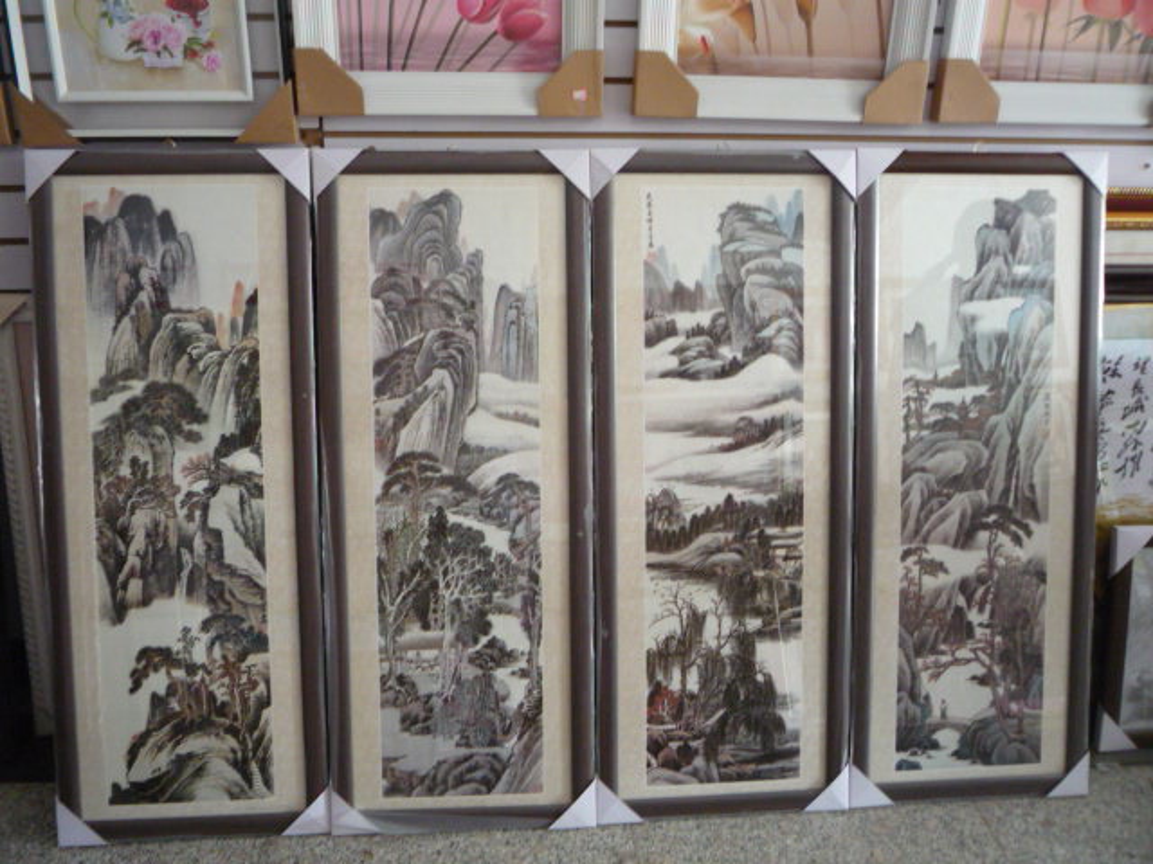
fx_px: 999
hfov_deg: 60.0
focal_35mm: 30
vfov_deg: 46.8
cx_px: 576
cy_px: 432
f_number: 3.3
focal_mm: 5.2
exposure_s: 1/30
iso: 320
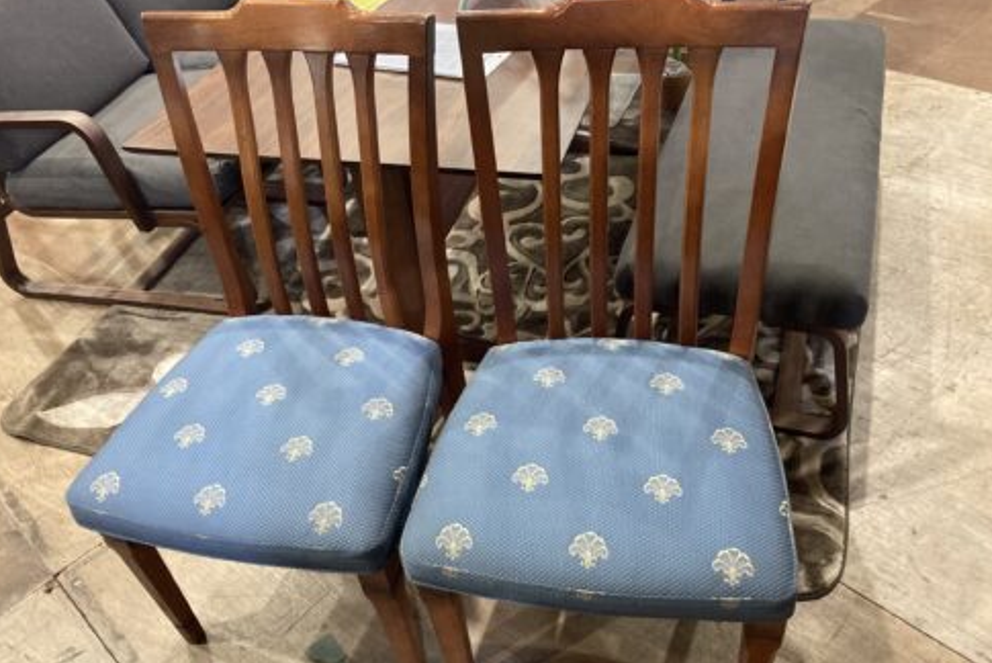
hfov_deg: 61.9
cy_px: 361
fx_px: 827
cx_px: 505
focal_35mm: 30
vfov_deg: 43.6
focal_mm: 3.99
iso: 320
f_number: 1.8
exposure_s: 1/50
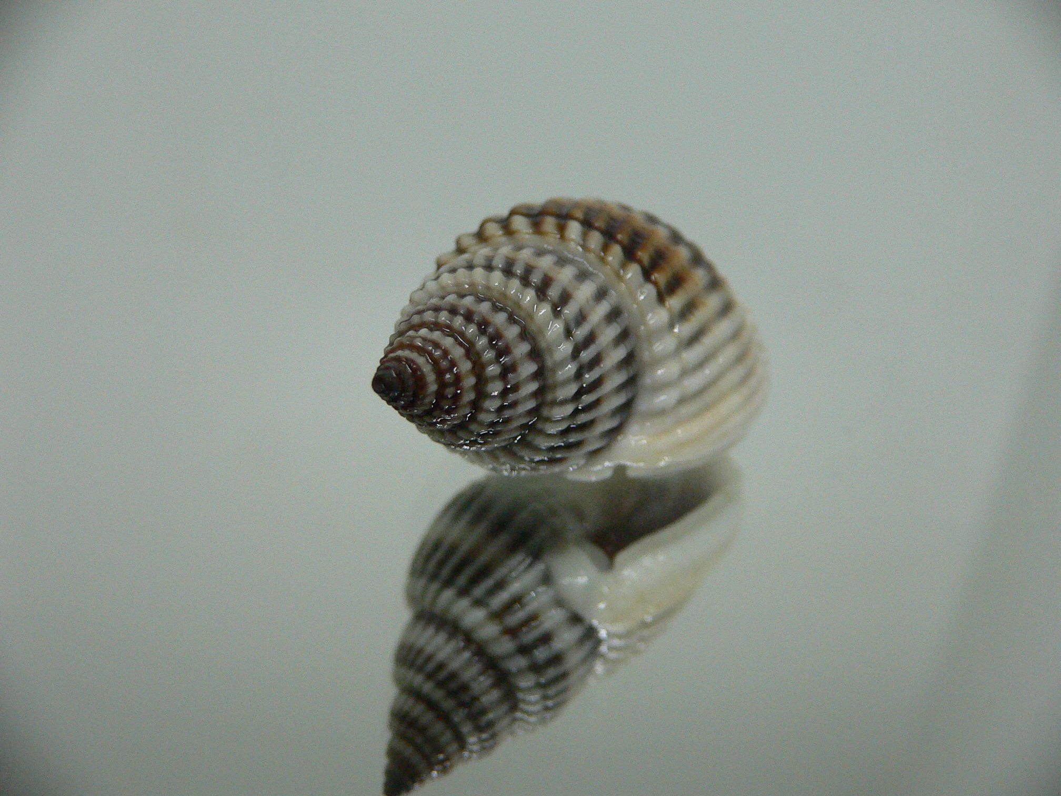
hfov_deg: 52.6
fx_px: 1073
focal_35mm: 35
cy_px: 398
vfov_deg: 40.7
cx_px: 530
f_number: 2.8
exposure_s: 1/60
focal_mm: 4.6
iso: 200
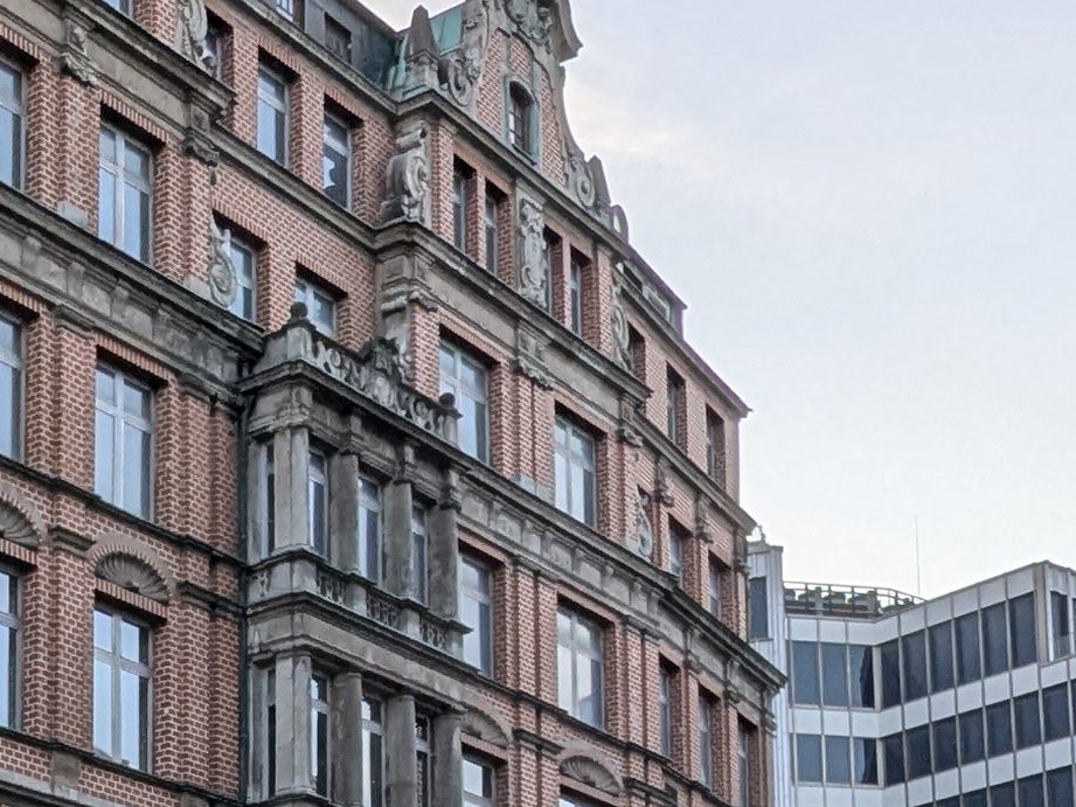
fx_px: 2207
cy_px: 1116
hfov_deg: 26.6
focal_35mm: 71
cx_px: 132
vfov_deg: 18.9
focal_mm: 2.35
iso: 35
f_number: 2.2
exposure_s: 1/84.7
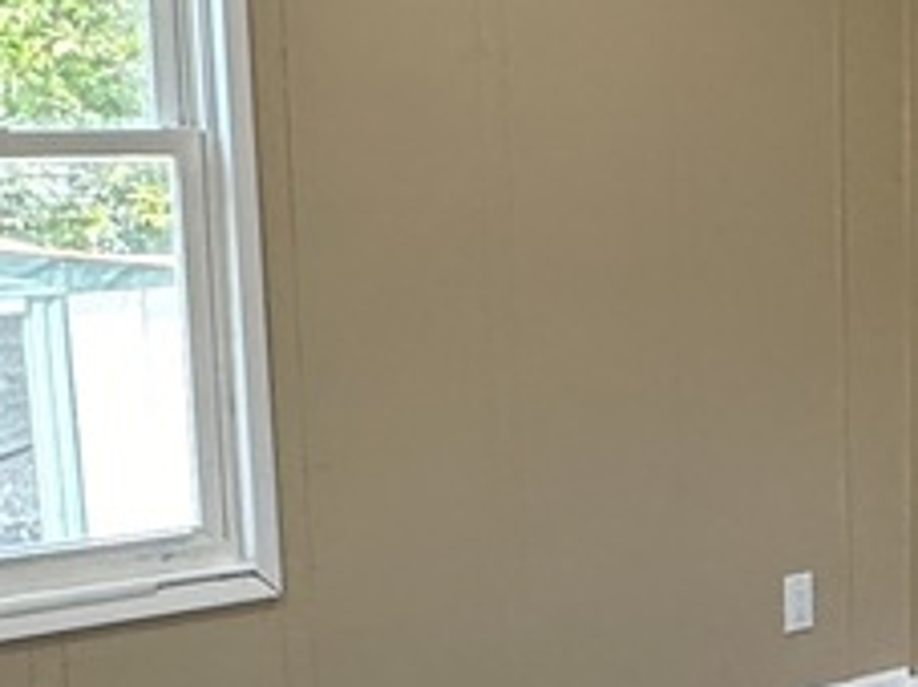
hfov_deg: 20.0
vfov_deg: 16.5
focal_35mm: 89
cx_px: 1225
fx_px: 2359
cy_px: 489
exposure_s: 1/120
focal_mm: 2.22
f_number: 2.2
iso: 200
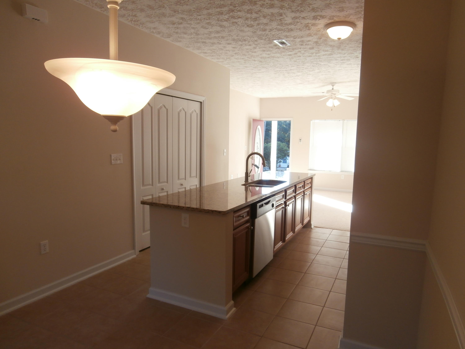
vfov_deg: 56.8
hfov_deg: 71.6
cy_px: 174
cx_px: 232
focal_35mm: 24
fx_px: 322
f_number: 3
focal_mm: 4.2
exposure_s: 1/60
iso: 100
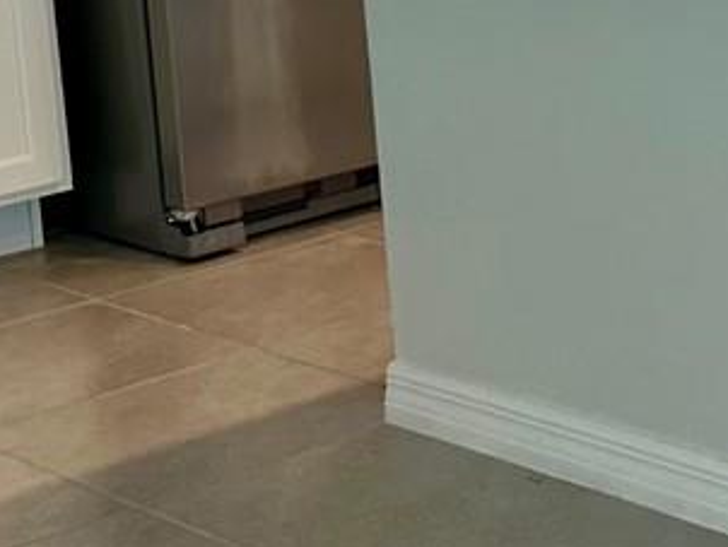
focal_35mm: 127
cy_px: -77
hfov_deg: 14.4
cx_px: 1111
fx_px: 2673
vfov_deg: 11.5
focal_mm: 6.86
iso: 80
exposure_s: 1/120
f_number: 1.78
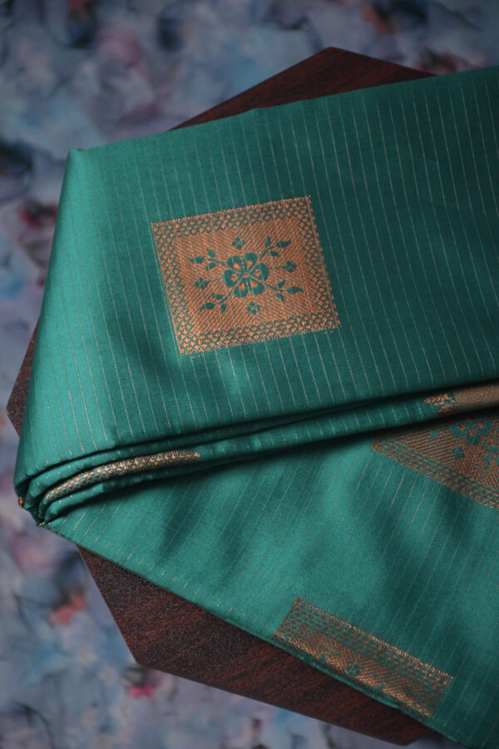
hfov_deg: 12.2
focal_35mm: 112
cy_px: 374
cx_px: 250
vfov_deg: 18.3
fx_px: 2328
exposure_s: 1/160
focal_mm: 75
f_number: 5
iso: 2000
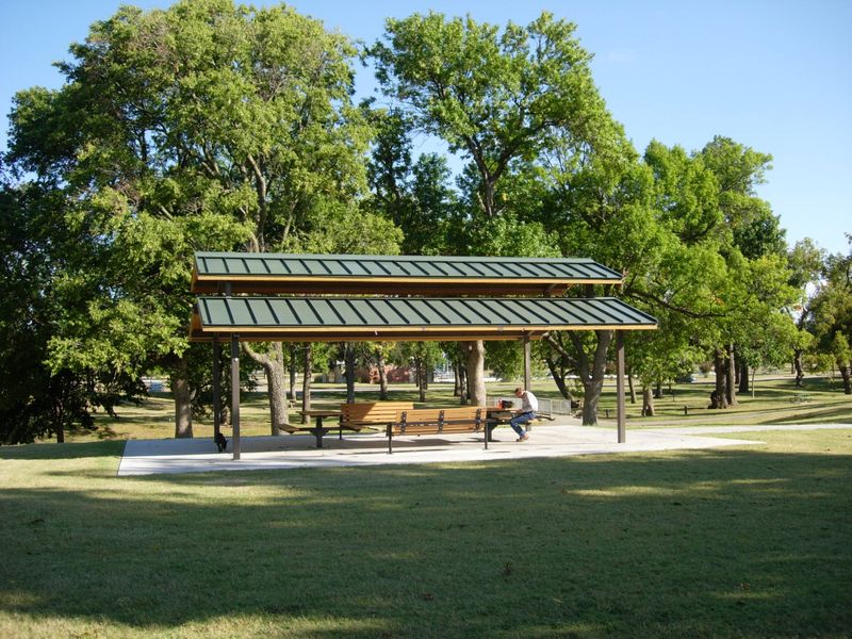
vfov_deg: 37.7
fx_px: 935
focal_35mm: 38
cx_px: 426
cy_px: 320
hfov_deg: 49.0
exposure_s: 1/683
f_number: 2.8
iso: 64
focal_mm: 7.8
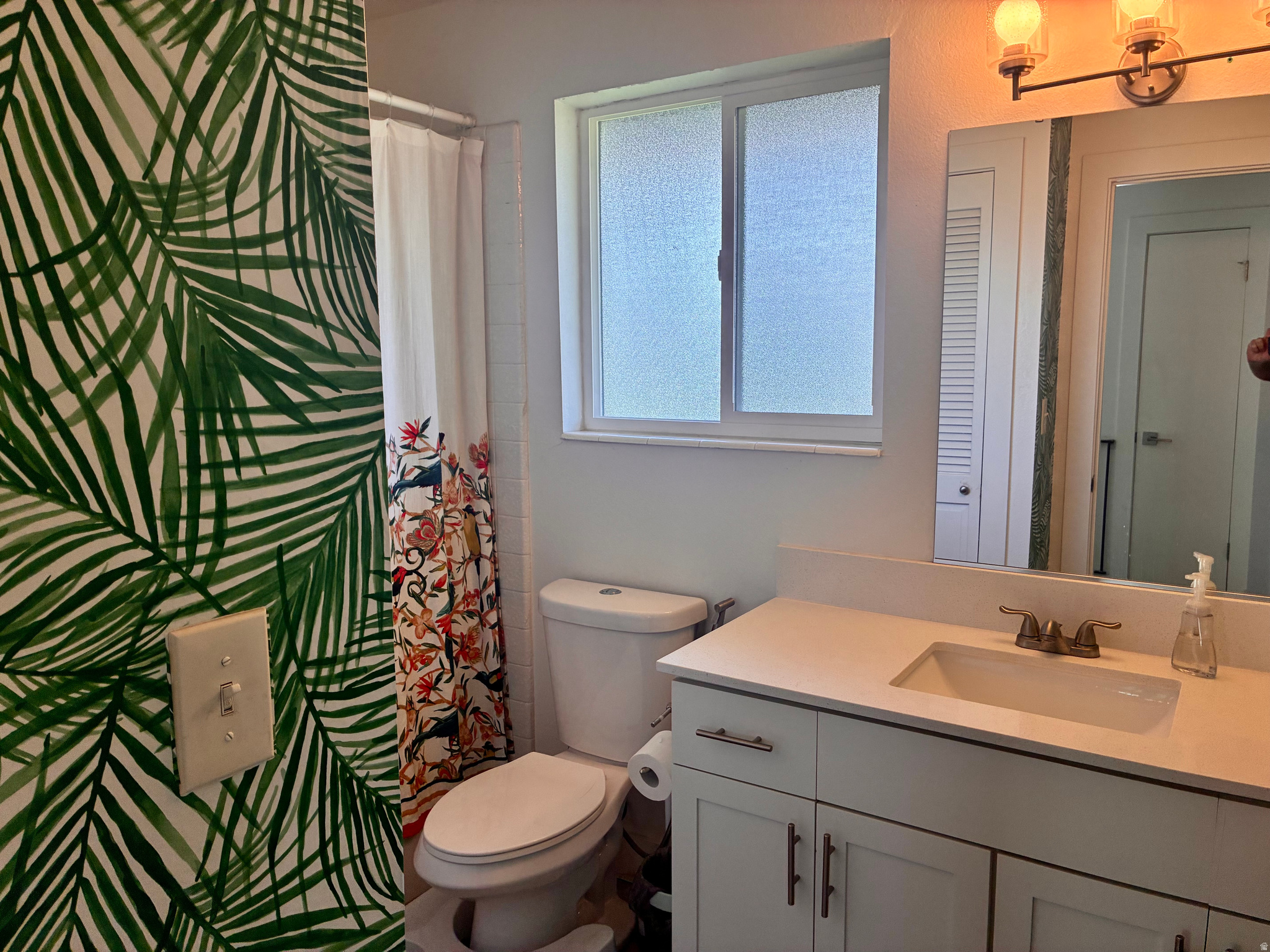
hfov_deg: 67.3
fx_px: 954
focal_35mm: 26
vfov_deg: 53.1
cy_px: 476
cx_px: 635
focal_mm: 4.2
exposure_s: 1/124
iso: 64
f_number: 1.64
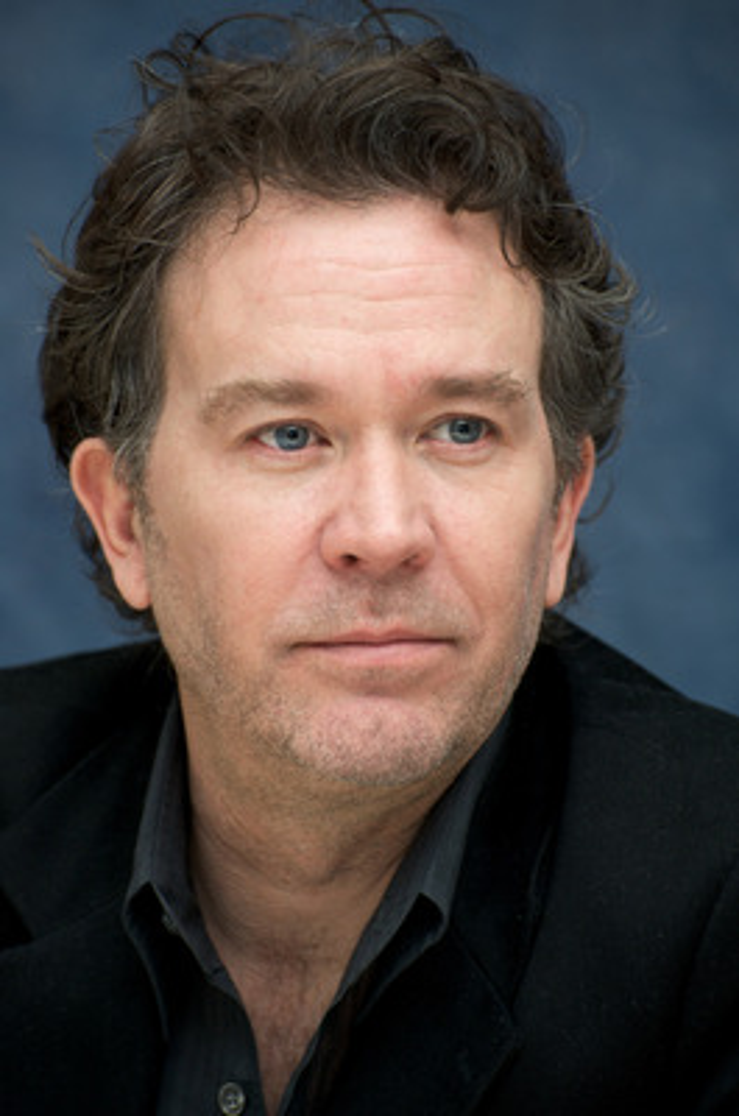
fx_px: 5721
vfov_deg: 11.1
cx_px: 370
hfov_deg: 7.4
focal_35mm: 185
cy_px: 558
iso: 400
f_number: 6.3
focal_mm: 185
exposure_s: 1/60
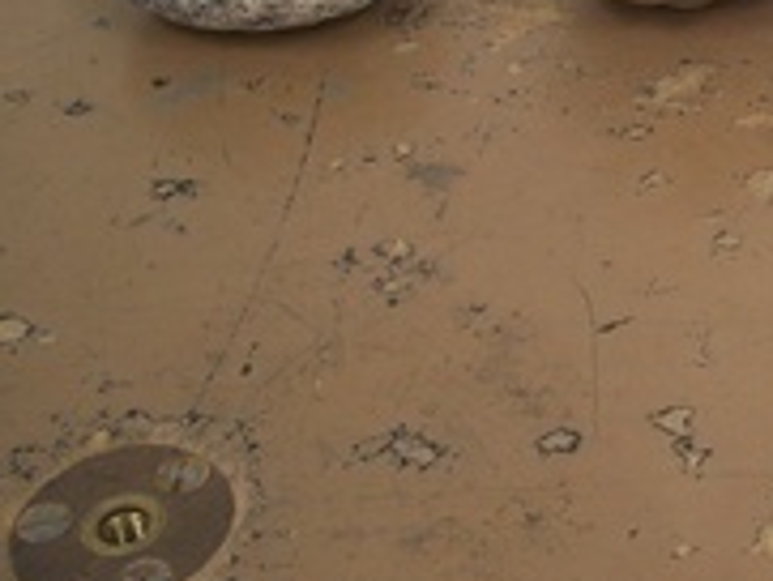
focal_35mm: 98
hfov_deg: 18.5
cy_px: -90
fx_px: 2190
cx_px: 1021
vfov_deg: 14.7
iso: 125
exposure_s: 1/30
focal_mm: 7.8
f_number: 2.8
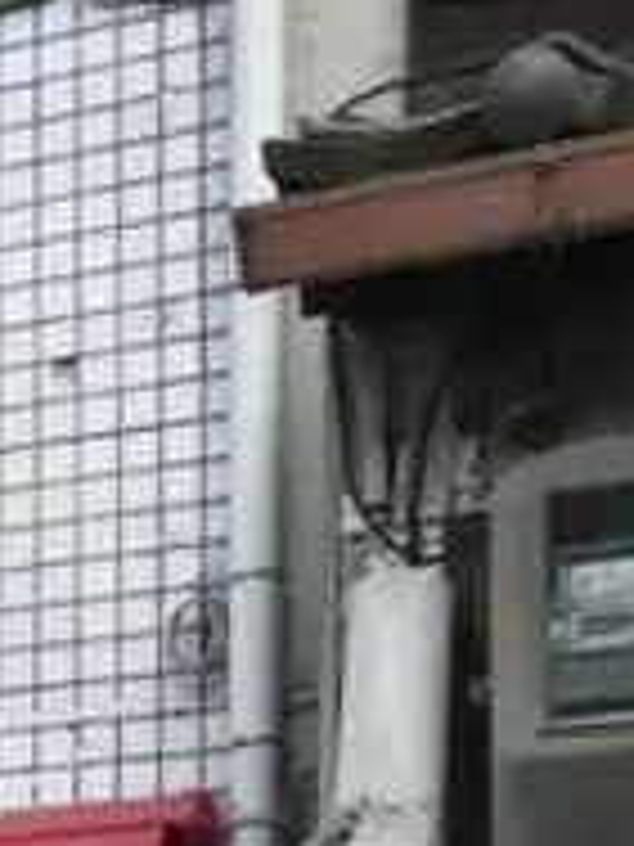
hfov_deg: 11.2
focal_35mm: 119
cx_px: -670
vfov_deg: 14.7
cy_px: 1467
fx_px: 2906
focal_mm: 3.99
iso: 20
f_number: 1.8
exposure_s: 1/825
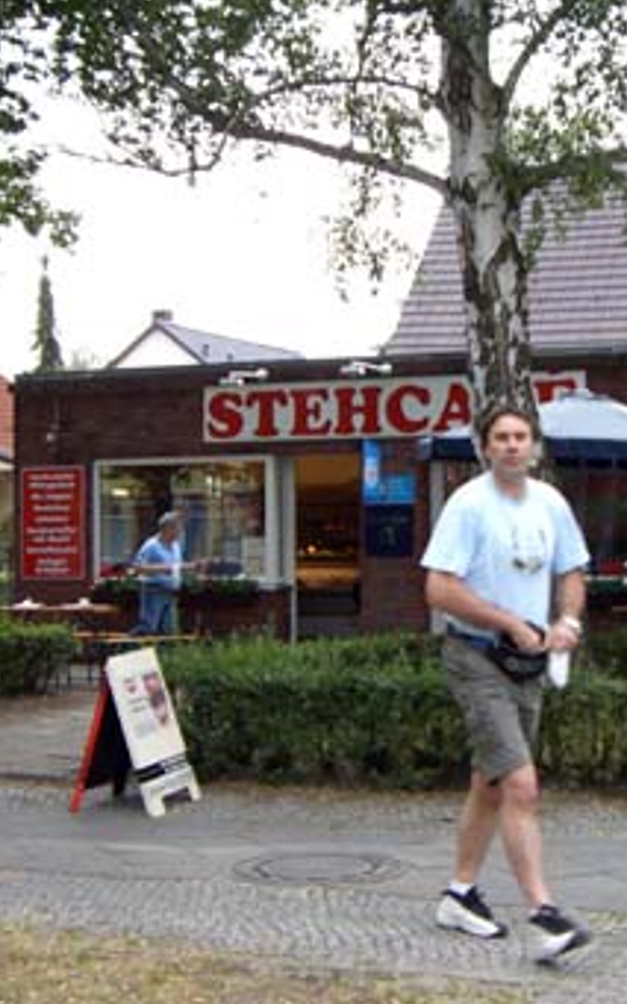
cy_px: 502
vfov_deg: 31.5
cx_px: 409
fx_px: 1778
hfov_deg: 19.9
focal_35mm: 65
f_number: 2.7
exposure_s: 1/100
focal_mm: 6.2
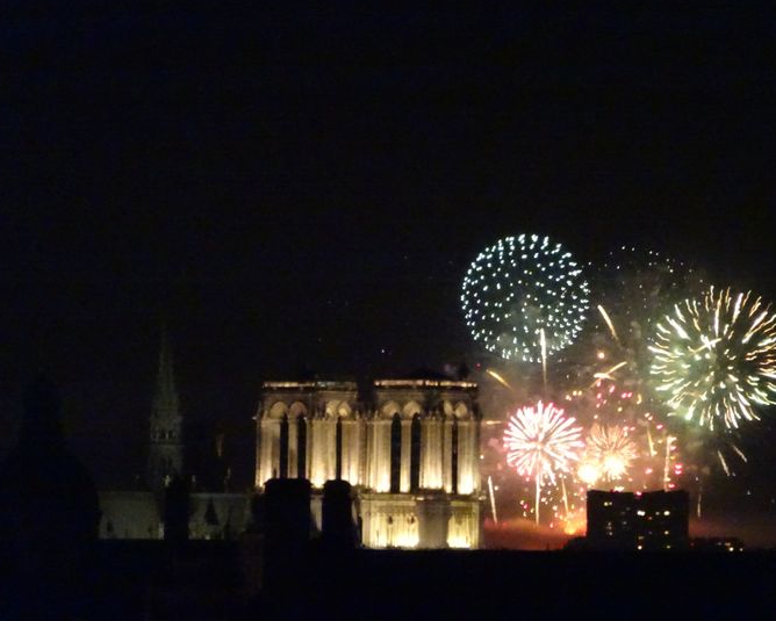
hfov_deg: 3.1
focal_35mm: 617
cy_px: 303
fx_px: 14177
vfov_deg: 2.5
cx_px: 447
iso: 3200
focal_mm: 90.16
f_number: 6.3
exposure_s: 1/8
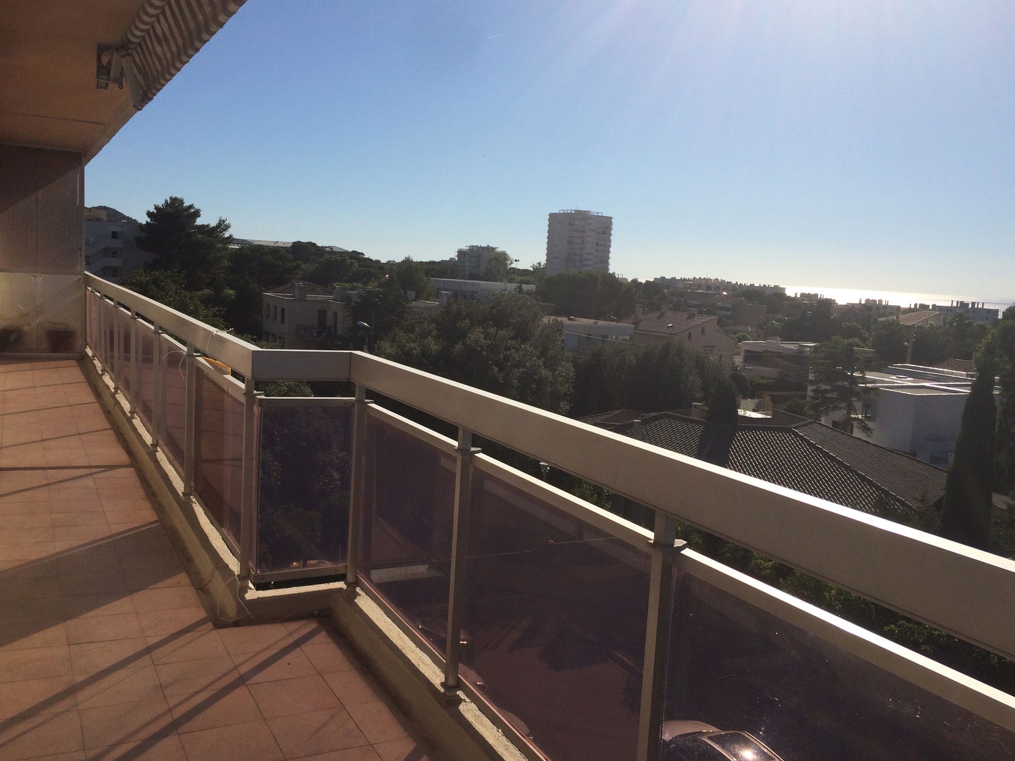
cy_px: 379
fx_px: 880
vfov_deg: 46.8
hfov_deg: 60.0
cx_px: 499
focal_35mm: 30
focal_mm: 4.15
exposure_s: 1/5128
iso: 32
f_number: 2.2
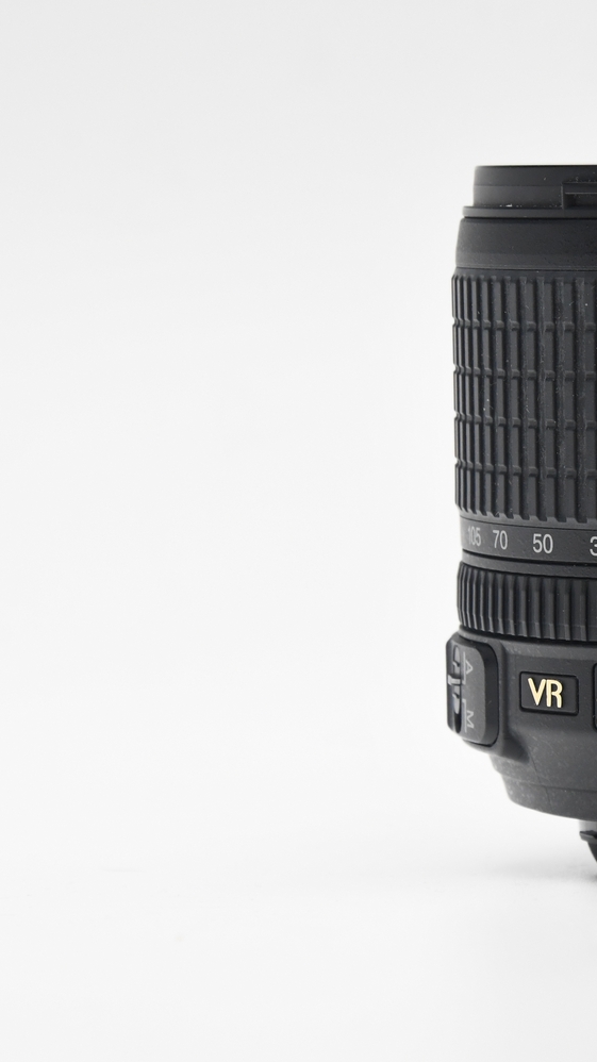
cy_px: 531
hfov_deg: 6.4
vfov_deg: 11.4
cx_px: 735
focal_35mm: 189
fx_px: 5322
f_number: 8
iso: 1600
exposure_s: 1/100
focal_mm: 80
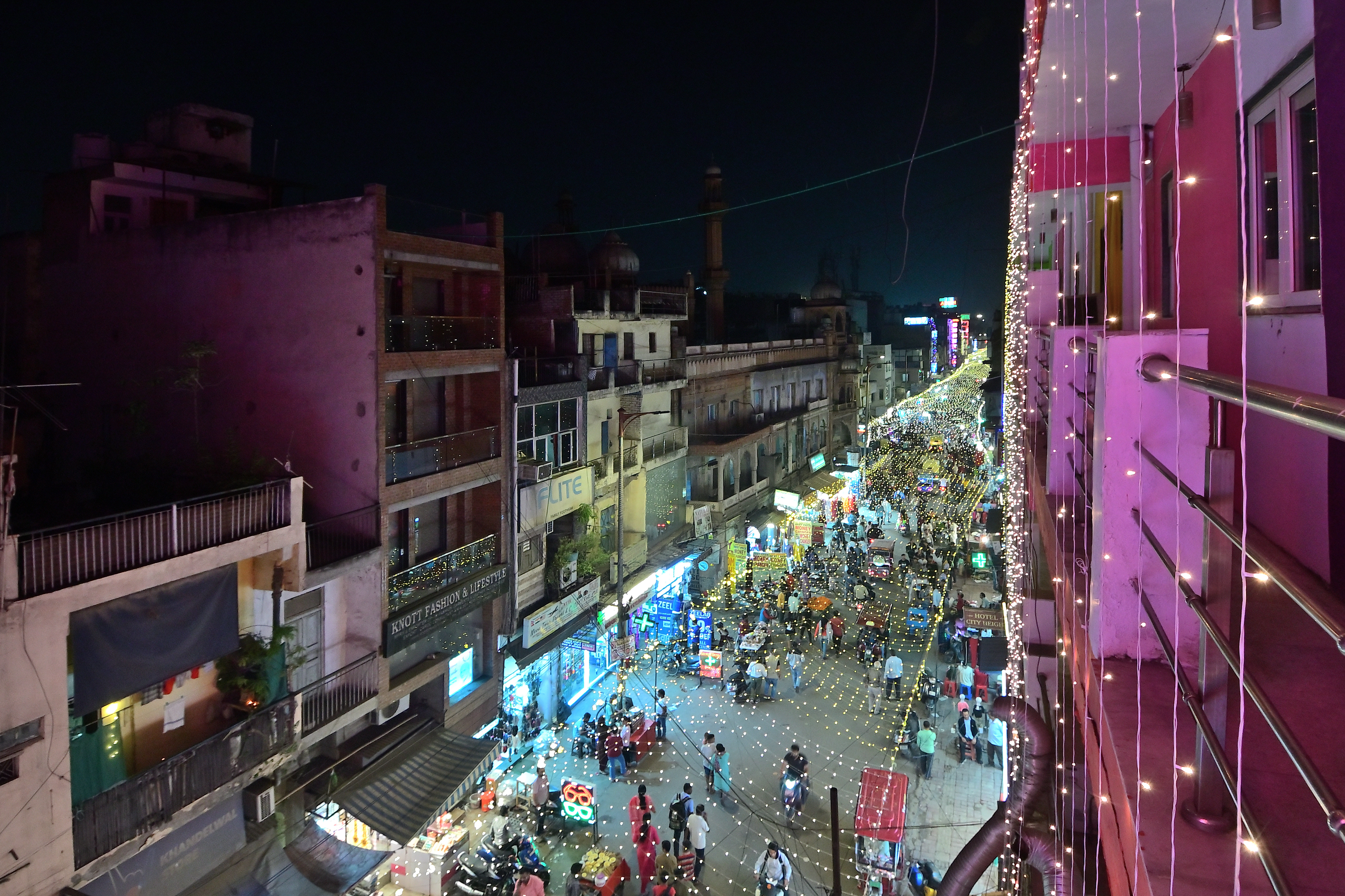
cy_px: 448
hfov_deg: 53.1
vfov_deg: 36.9
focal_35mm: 36
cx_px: 672
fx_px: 1345
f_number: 6.3
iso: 1000
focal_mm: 24
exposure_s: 1/25
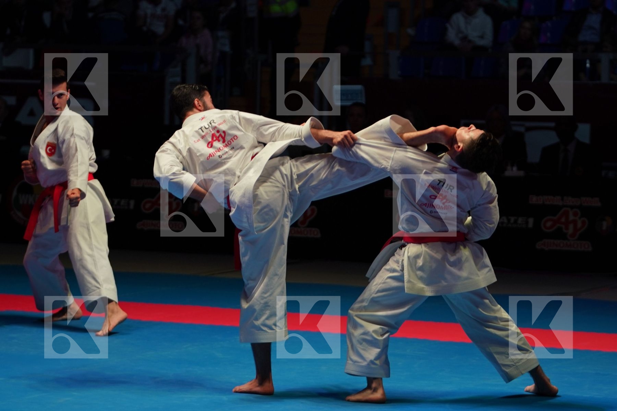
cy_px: 206
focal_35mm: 154
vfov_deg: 8.9
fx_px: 2639
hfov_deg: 13.3
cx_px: 308
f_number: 2.8
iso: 500
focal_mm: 103
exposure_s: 1/500
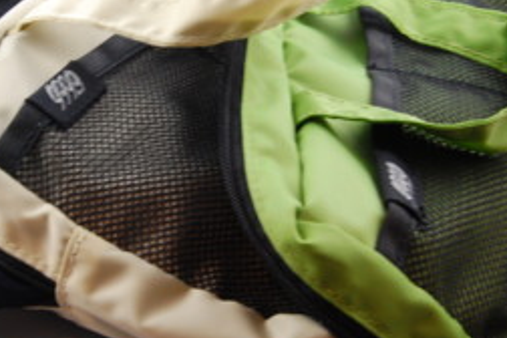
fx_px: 1167
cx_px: 137
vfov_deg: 16.5
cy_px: 138
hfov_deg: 24.3
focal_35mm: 83
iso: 800
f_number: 18
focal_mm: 31
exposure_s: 1/8
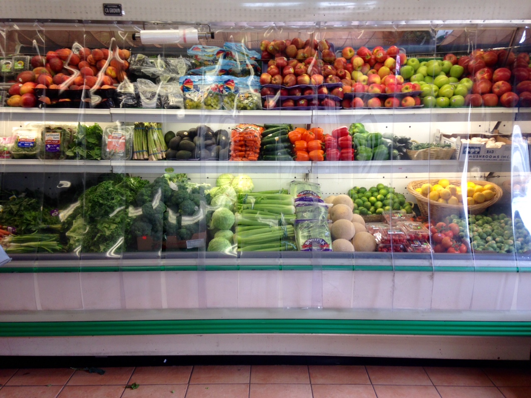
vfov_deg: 42.9
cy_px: 199
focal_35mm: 33
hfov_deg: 55.4
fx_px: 506
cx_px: 266
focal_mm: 4.12
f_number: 2.4
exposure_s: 1/60
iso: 50
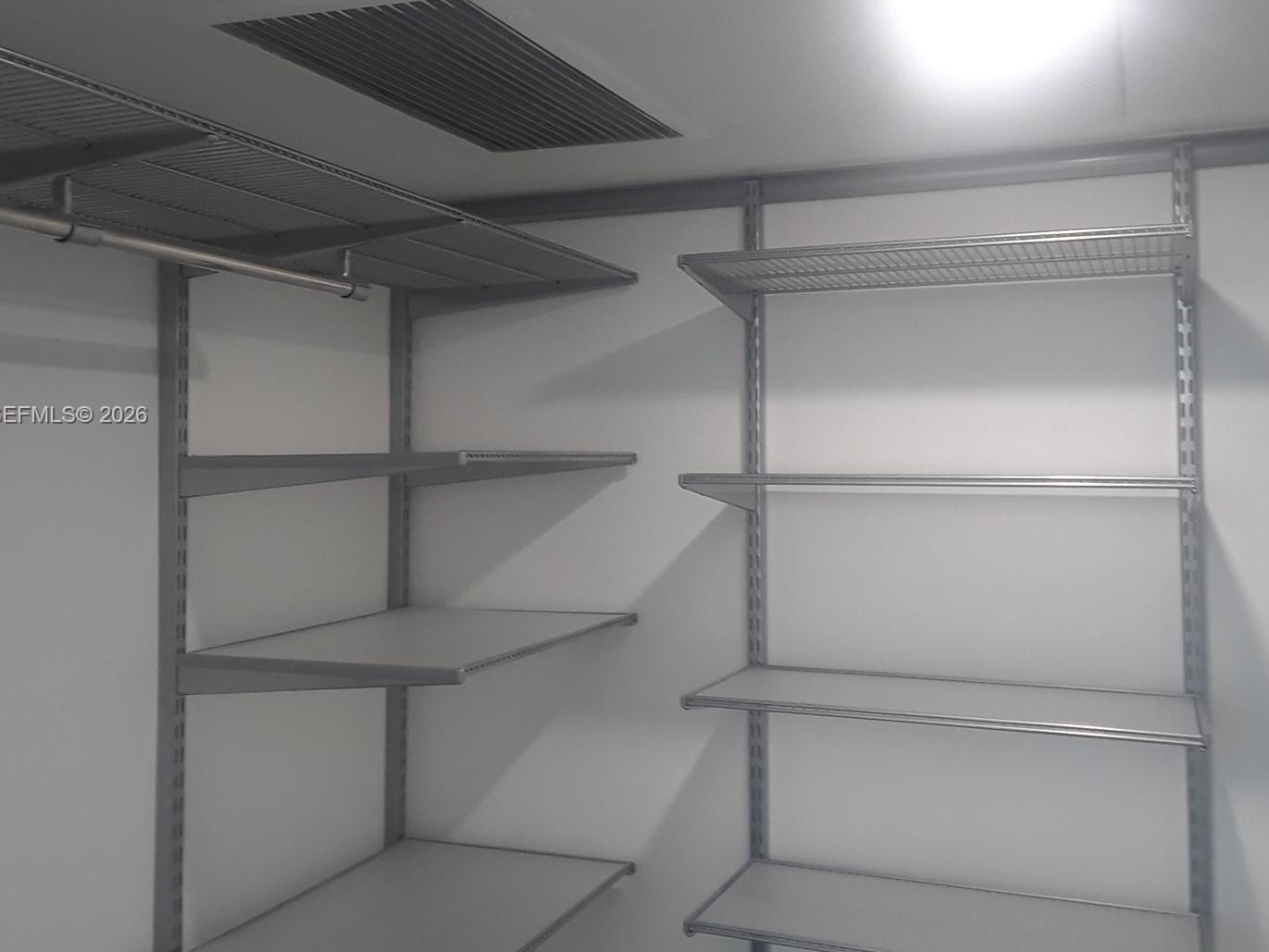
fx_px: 1283
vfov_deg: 40.6
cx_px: 600
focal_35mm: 35
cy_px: 416
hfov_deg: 52.6
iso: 64
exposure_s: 1/33
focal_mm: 2.47
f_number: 1.9
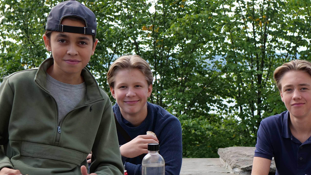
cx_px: 237
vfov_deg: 16.1
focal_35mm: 74
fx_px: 610
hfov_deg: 28.1
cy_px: 154
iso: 200
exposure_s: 1/640
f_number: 3.2
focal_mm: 16
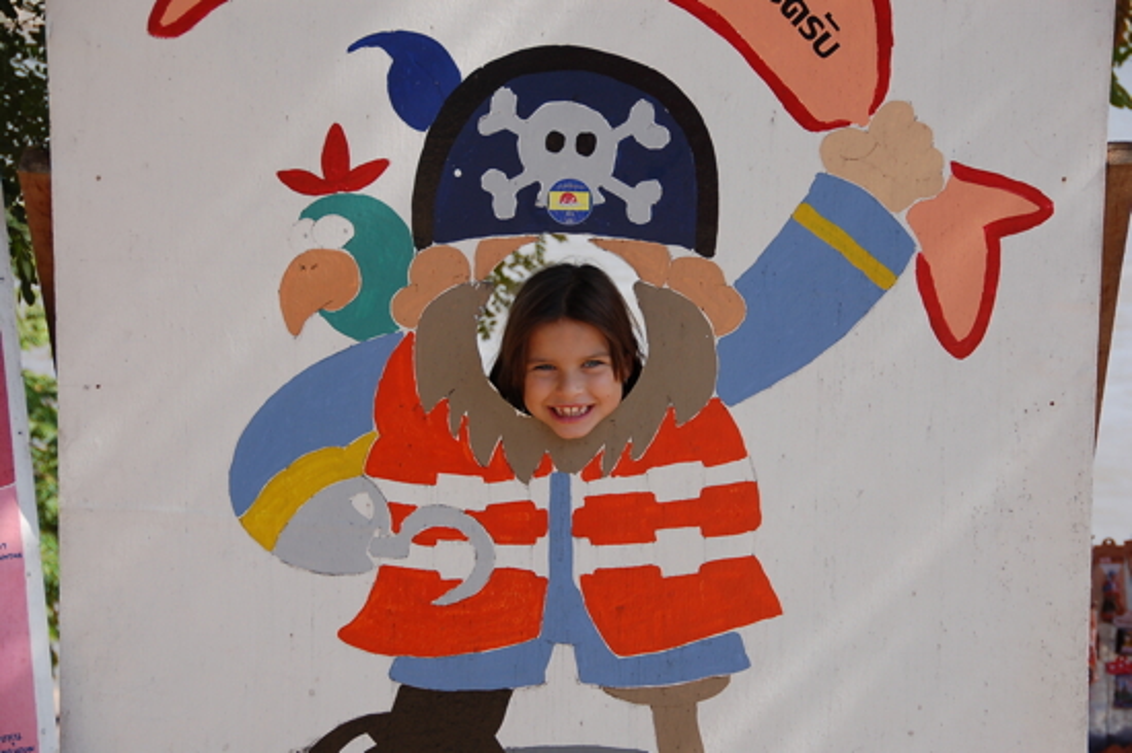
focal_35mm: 93
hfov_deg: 21.9
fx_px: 2922
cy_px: 376
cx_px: 566
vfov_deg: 14.7
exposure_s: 1/500
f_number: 5.6
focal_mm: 62
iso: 200
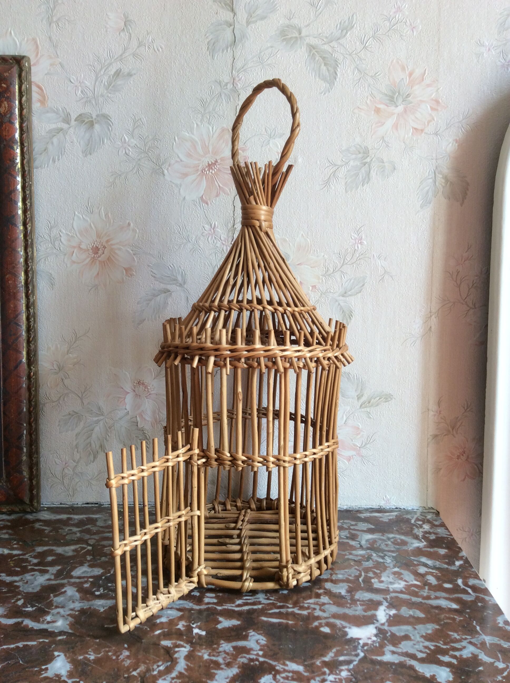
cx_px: 255
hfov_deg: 44.1
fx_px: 630
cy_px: 342
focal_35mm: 32
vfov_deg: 56.9
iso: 32
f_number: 2.4
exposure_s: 1/33
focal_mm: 3.3
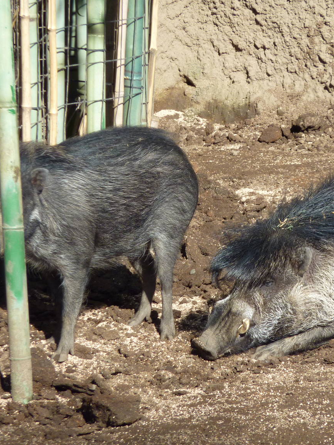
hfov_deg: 3.8
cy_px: 230
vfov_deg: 5.1
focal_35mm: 387
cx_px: 253
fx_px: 4978
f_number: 4.8
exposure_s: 1/500
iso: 160
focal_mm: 45.7
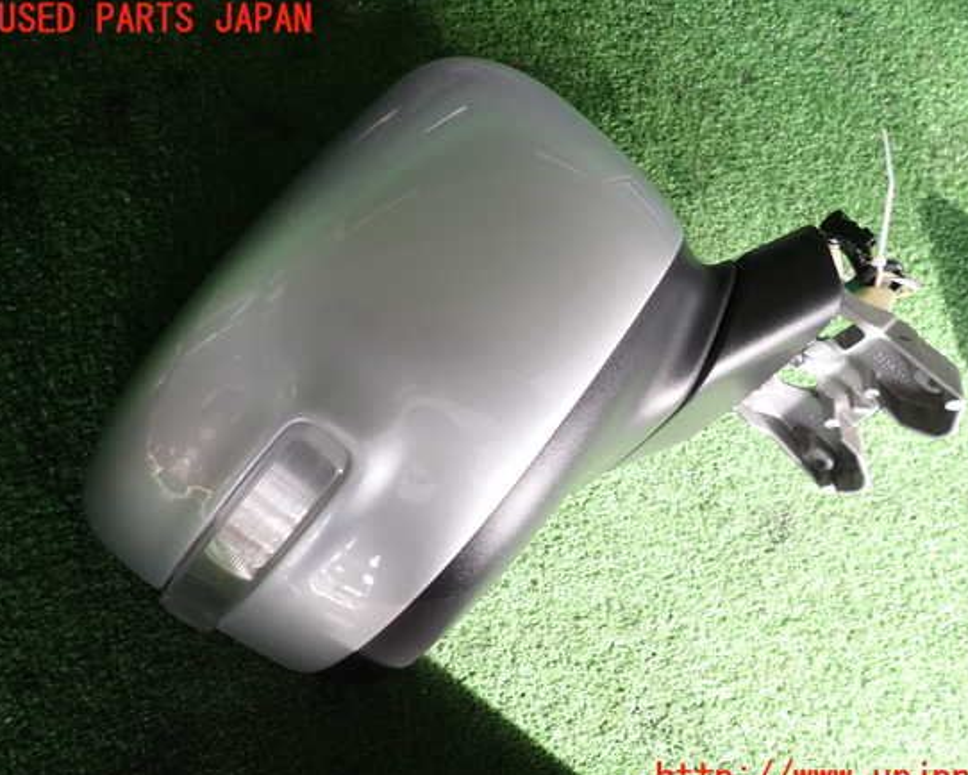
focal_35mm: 27
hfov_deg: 64.0
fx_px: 774
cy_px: 400
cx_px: 523
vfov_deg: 53.2
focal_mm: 4.5
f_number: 2
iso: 100
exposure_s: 1/80
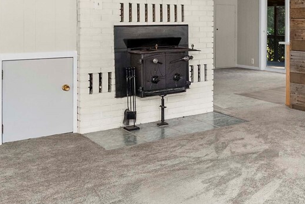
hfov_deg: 37.7
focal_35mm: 46
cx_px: 311
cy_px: 40
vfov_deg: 28.6
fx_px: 390
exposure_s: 1/60
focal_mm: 14
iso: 400
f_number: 7.1
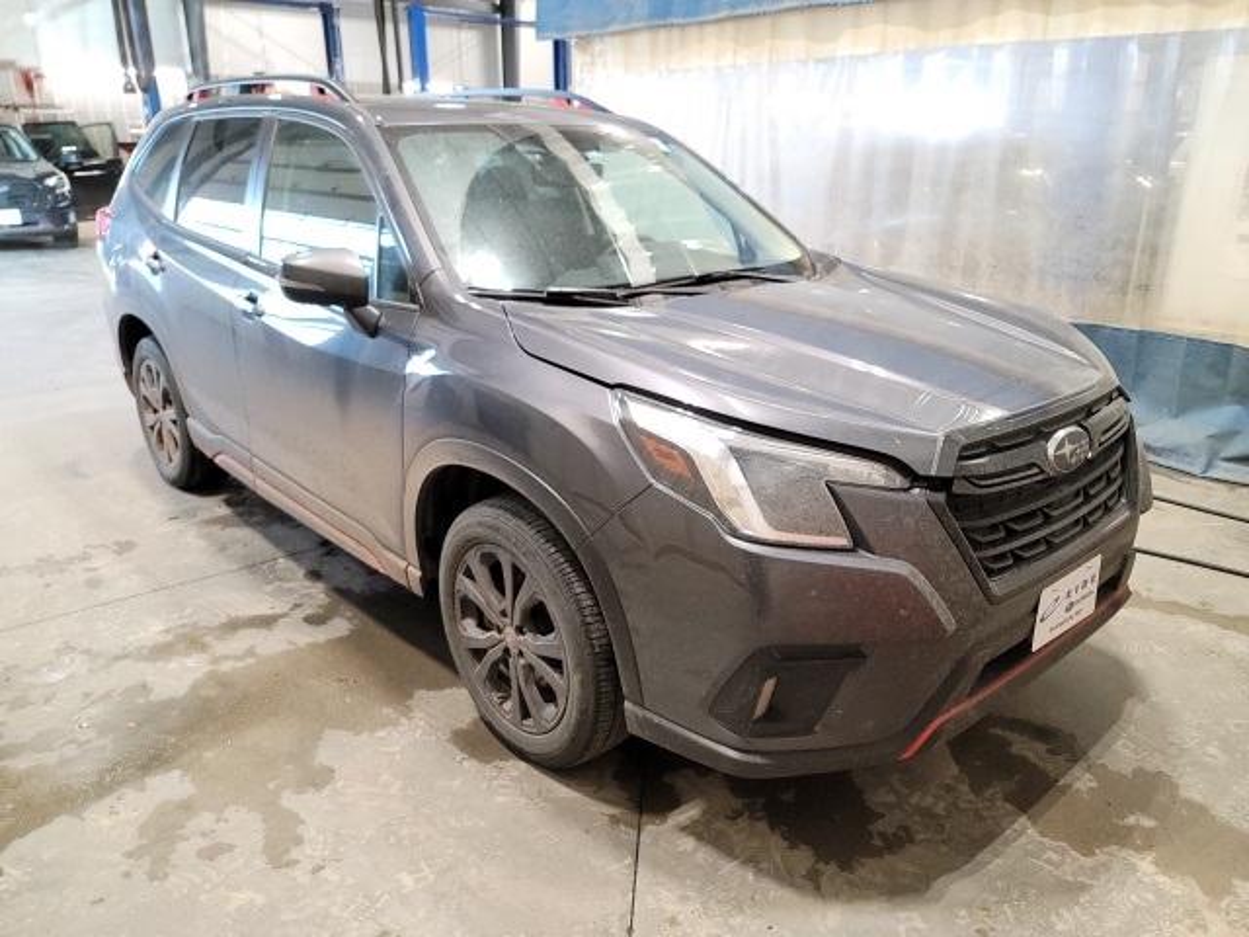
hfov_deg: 69.4
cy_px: 468
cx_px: 624
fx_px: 902
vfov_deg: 54.9
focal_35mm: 25
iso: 773
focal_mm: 7
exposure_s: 1/60
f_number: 1.8
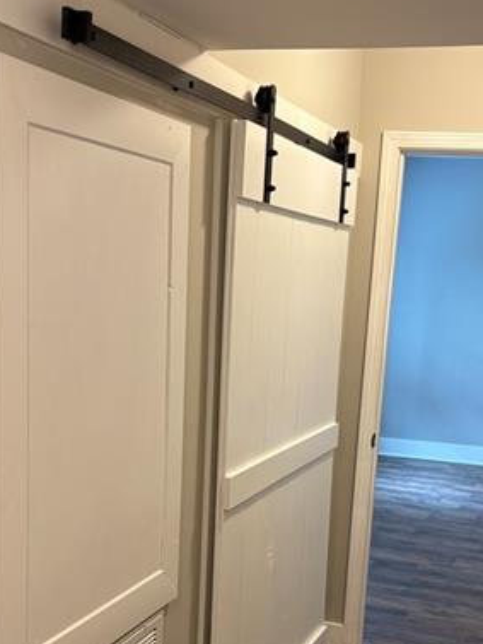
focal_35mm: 53
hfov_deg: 27.5
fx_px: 985
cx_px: 265
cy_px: 465
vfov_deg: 35.5
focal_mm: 5.96
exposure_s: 1/60
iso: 160
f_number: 1.6
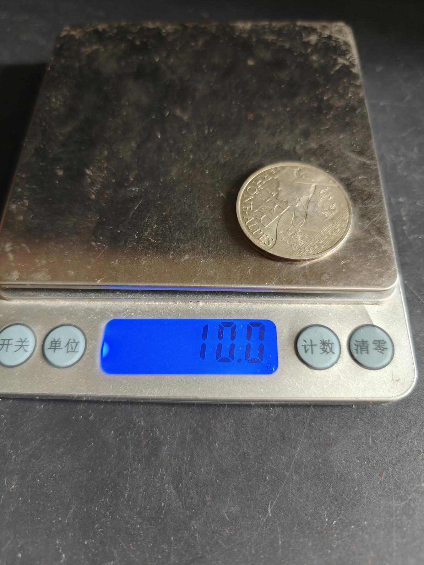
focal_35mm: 23
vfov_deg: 73.9
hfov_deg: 58.9
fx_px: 376
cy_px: 282
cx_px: 212
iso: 640
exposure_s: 1/100
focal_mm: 6.06
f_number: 1.6
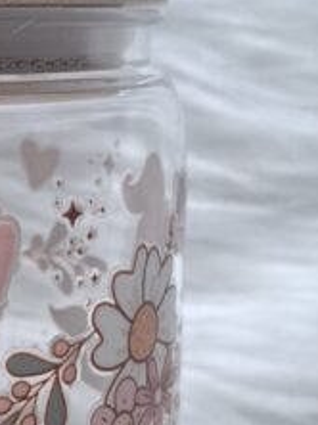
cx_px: 2
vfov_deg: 23.3
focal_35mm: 83
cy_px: 333
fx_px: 1019
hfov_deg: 17.3
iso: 80
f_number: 1.8
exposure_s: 1/100
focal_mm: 5.54
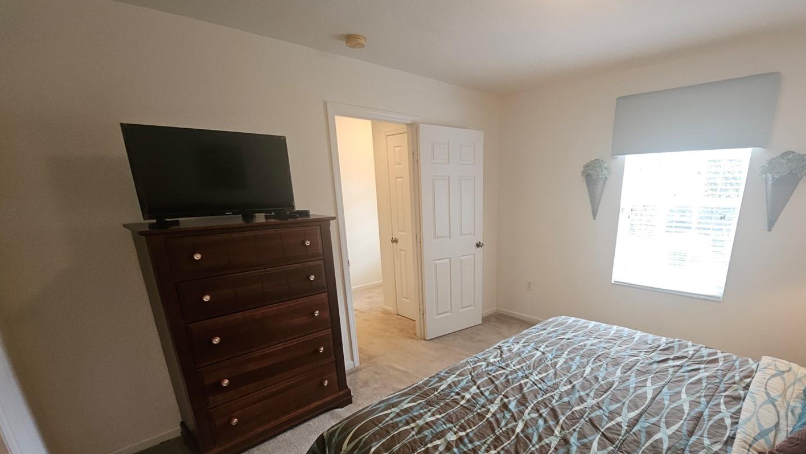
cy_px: 301
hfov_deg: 98.9
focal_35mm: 16
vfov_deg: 65.4
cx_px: 452
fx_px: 342
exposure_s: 1/60
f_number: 2.2
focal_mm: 1.7
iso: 160
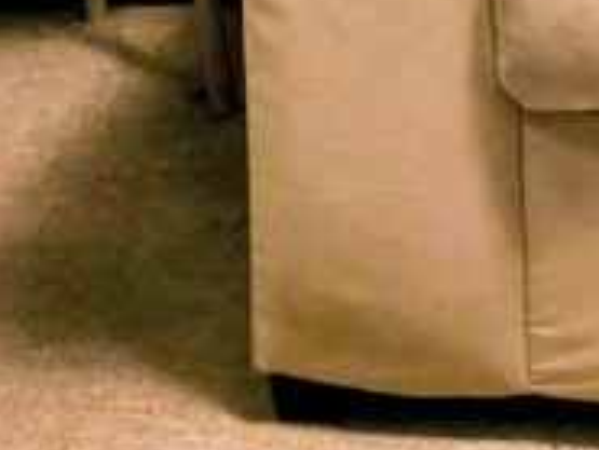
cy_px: -738
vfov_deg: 7.6
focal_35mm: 179
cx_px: 505
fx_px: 3099
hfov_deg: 11.0
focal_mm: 6.25
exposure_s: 1/120
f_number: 1.7
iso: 1250
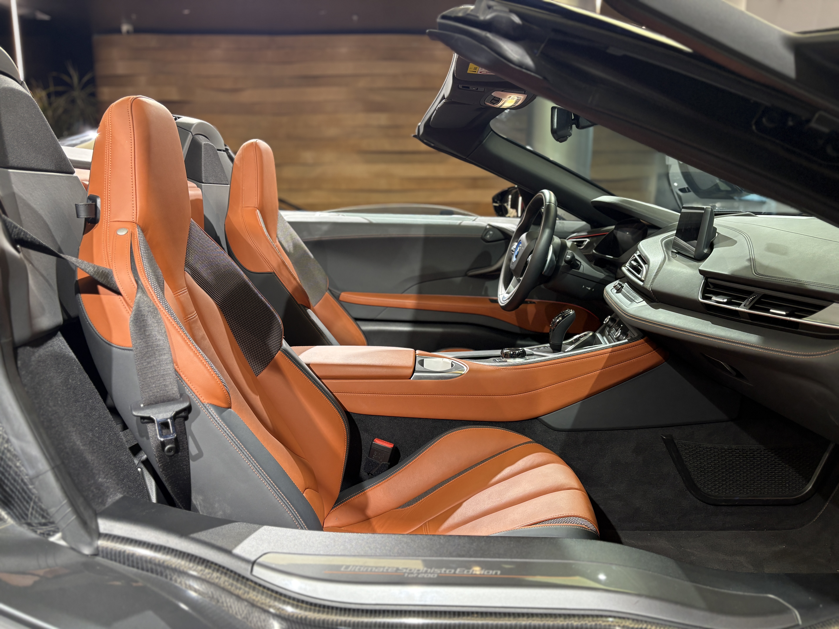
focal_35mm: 26
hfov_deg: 67.3
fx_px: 630
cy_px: 314
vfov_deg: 53.1
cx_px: 420
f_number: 1.6
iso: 100
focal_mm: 5.96
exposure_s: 1/122
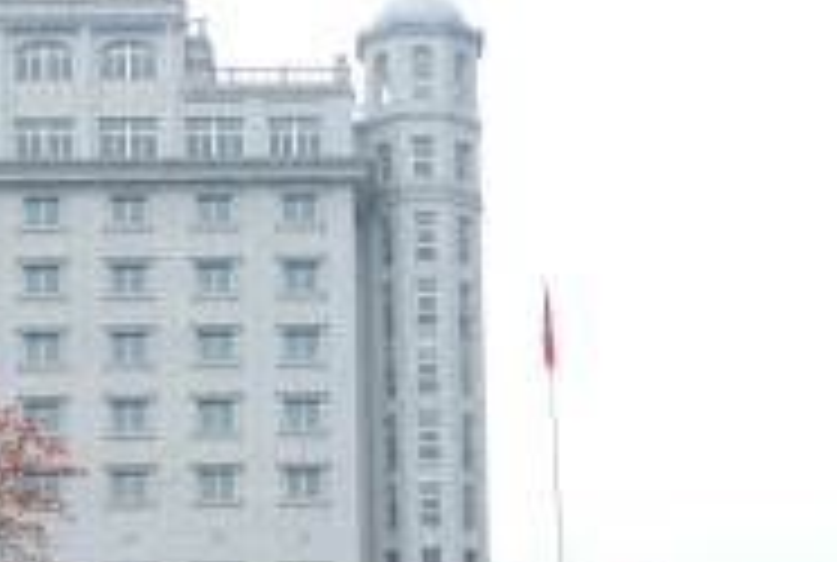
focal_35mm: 124
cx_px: 454
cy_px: 807
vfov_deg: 10.8
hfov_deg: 16.5
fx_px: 2890
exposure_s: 1/80
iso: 200
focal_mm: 24
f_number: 4
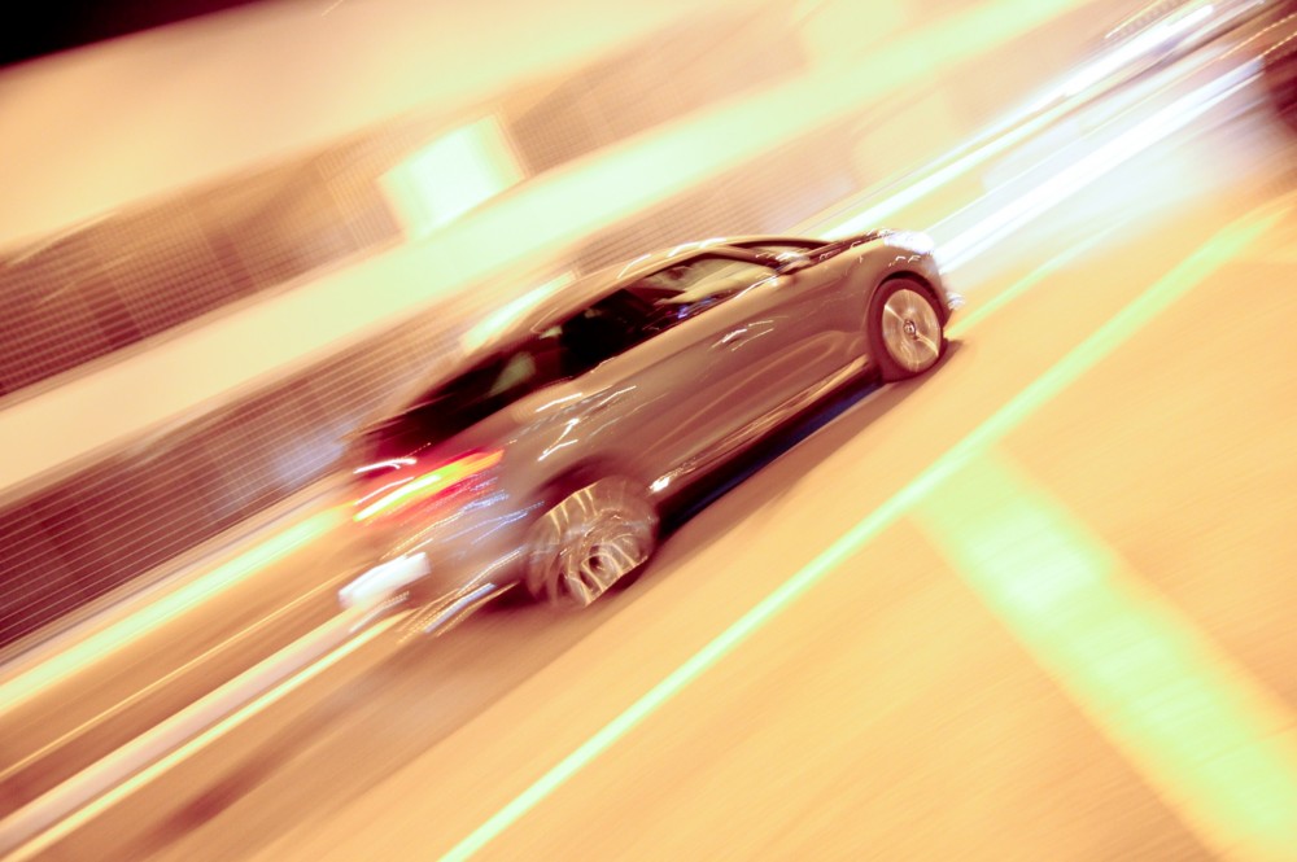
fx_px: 1116
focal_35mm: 31
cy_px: 431
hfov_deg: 60.3
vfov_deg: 42.3
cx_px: 648
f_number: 4
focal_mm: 31
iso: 3200
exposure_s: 1/6
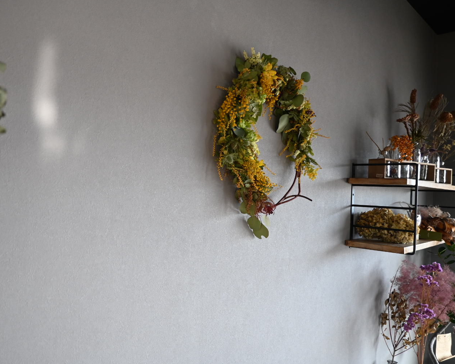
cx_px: 164
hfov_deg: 59.5
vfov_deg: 50.0
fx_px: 391
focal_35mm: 29
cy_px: 185
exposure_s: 1/125
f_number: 3.5
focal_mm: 16
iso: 720
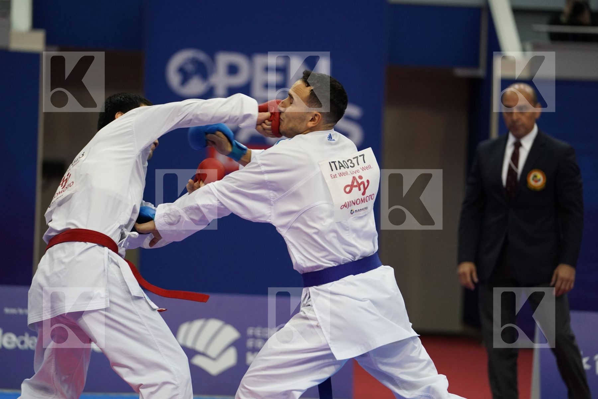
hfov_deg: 12.7
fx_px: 2691
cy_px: 200
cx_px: 299
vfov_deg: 8.5
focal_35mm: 162
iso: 3200
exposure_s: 1/1000
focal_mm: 162
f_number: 2.8
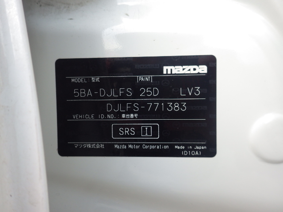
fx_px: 204
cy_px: 106
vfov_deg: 54.9
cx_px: 142
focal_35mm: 25
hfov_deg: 69.4
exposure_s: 1/320
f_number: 2.8
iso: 125
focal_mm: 4.5
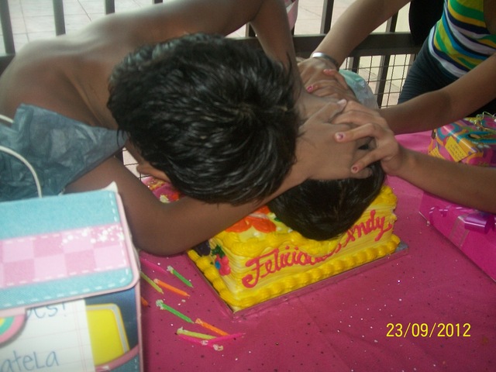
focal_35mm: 36
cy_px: 186
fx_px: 516
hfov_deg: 51.4
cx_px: 248
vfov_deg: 39.7
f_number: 2.7
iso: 80
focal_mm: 6
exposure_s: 1/100
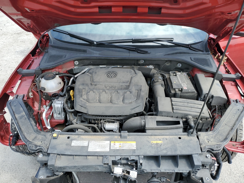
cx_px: 122
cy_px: 92
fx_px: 183
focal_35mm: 26
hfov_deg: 67.3
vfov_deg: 53.1
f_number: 1.5
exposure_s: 1/1000
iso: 50
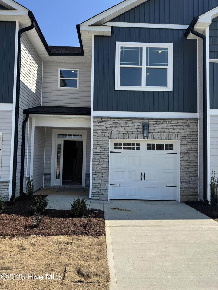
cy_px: 145
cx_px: 109
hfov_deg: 56.8
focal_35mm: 24
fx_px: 202
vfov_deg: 71.6
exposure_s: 1/4049
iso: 80
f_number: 1.78
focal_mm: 6.76
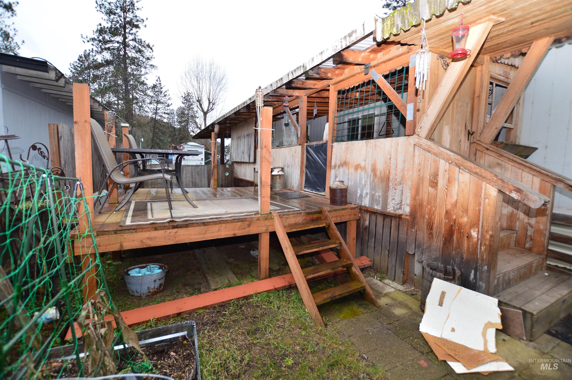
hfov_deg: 100.4
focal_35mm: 15
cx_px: 286
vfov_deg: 77.2
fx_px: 238
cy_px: 190
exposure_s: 1/100
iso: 250
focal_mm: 10
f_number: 5
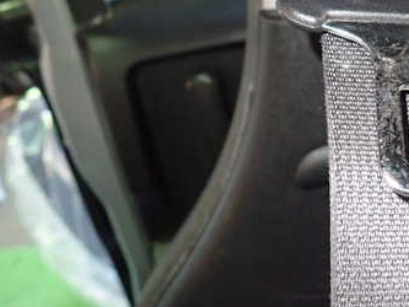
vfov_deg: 32.0
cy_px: 108
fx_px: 532
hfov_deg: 39.5
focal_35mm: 45
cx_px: 356
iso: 640
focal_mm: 4.5
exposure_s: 1/30
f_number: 2
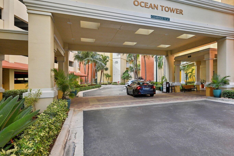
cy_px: 60
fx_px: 137
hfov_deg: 80.0
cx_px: 143
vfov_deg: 58.9
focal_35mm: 21
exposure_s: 1/250
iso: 400
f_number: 8
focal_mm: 14
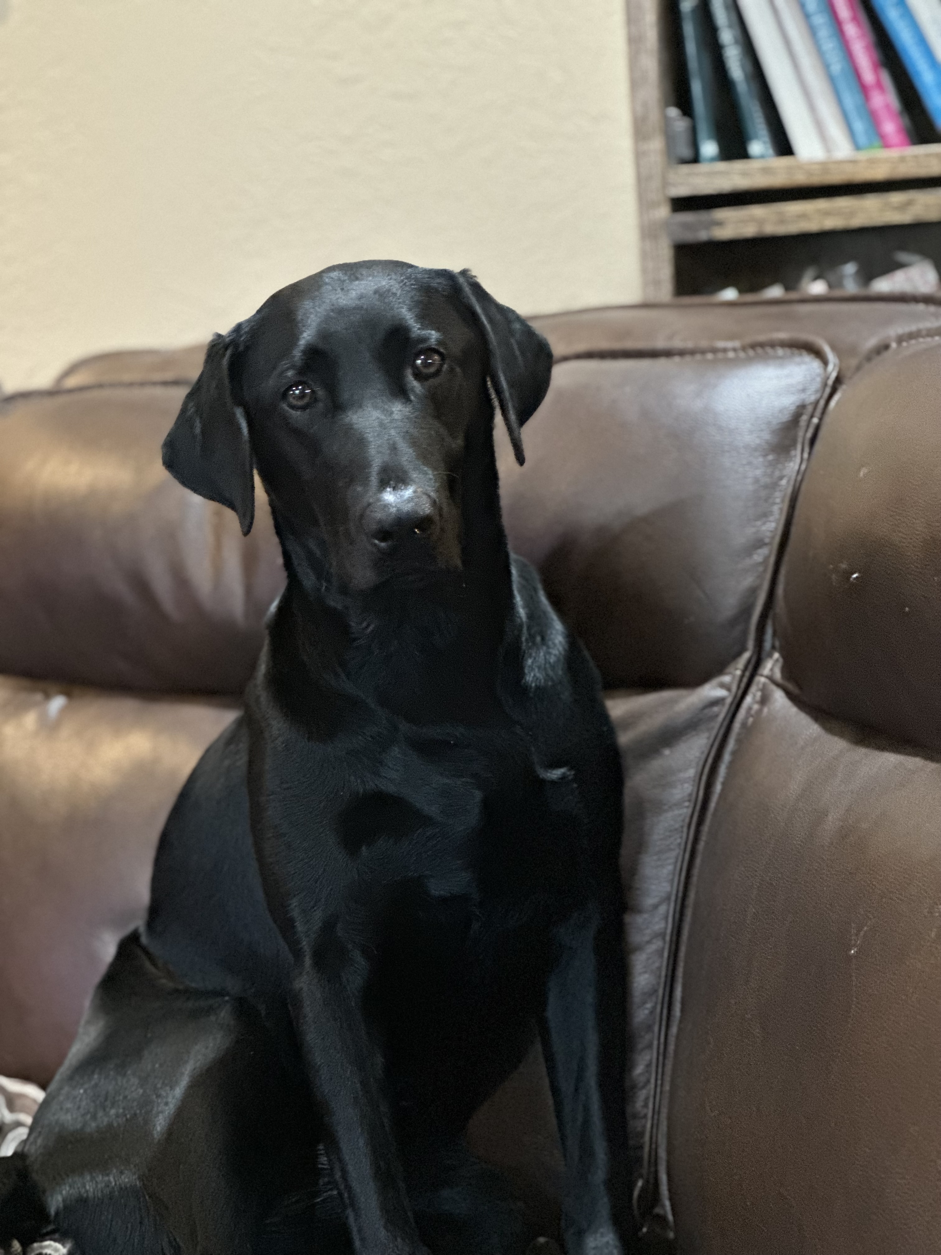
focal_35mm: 77
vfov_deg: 25.3
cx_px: 470
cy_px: 628
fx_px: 2791
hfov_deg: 19.1
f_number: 2.8
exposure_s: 1/15
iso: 1250
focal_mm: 9
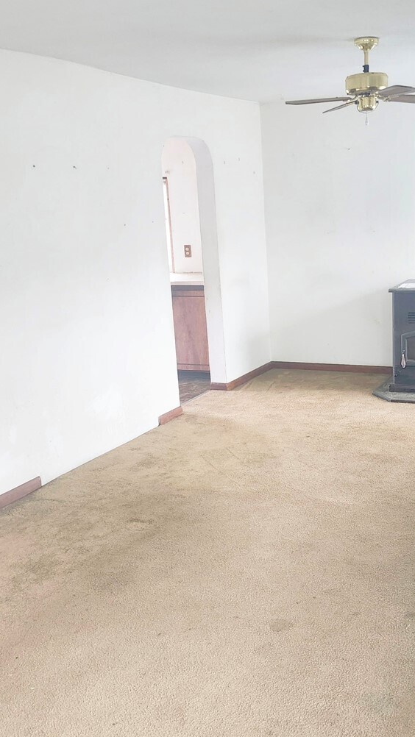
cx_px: 258
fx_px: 782
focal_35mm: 40
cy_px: 382
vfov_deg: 50.5
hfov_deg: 29.6
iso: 500
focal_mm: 5.5
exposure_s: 1/120
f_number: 1.8
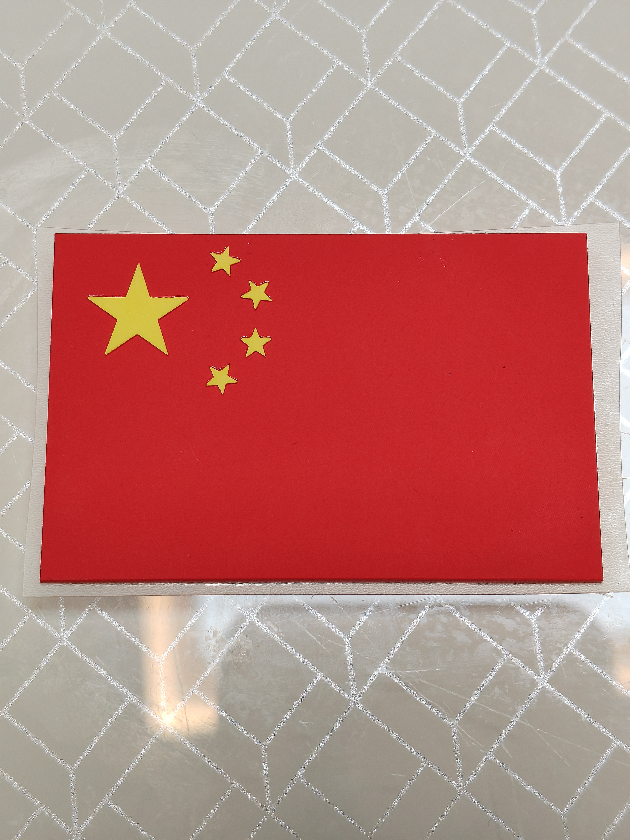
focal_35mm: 57
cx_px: 315
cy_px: 420
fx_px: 1383
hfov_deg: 25.7
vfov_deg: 33.8
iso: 293
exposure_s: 1/50
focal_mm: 4.84
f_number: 1.88
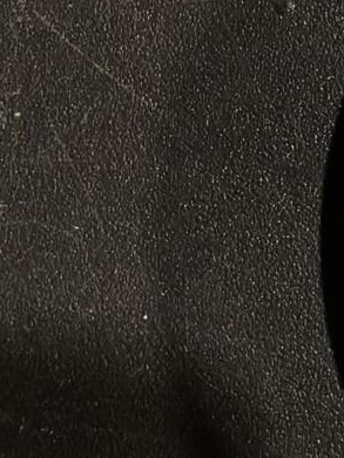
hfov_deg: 11.7
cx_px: 788
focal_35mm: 106
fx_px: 1405
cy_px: 413
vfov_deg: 18.3
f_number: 2
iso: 200
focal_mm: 2.32
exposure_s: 1/98.3
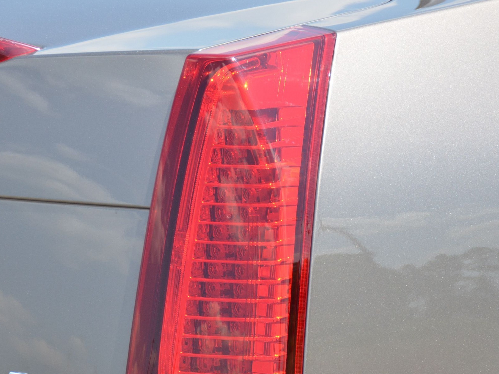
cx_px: 228
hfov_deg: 7.8
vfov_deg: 5.8
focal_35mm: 254
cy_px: 223
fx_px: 3661
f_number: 5.3
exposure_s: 1/1000
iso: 500
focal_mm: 112
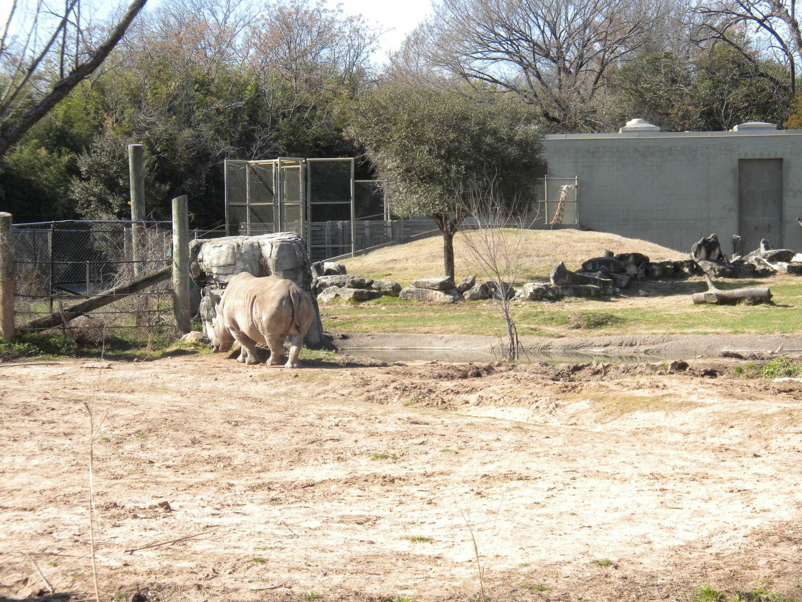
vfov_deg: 17.4
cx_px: 401
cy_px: 301
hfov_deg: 23.0
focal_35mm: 85
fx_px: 1969
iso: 152
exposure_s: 1/436
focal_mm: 15
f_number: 5.1
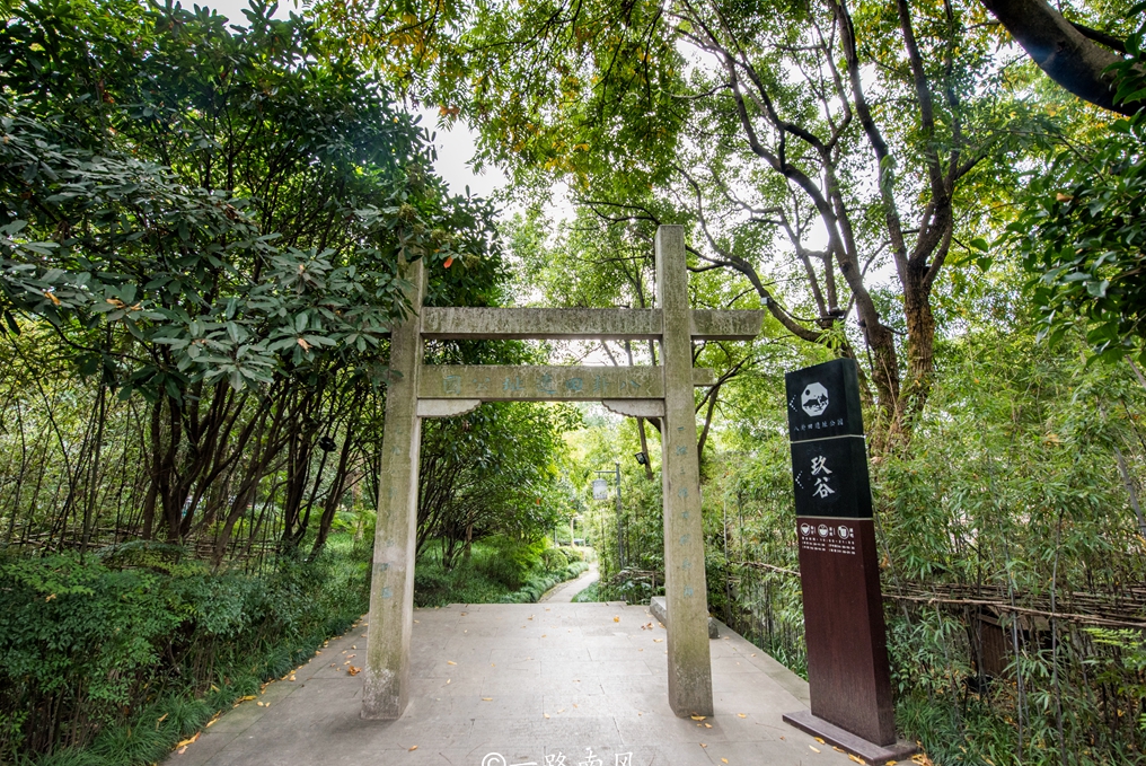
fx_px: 542
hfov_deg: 93.2
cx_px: 562
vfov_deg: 70.5
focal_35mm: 17
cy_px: 383
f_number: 8
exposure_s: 1/100
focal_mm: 16
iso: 400
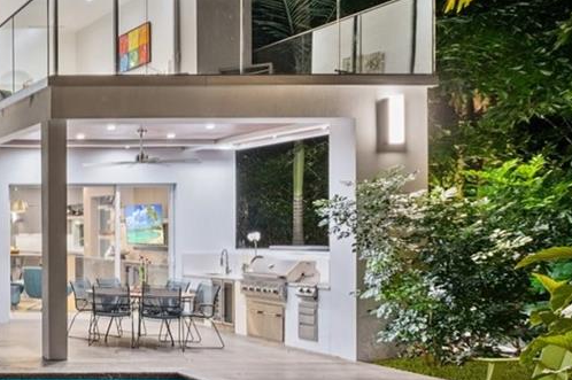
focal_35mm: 45
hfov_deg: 29.2
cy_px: 241
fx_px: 714
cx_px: -265
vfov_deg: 29.7
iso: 200
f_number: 8
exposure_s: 1.6
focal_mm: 14
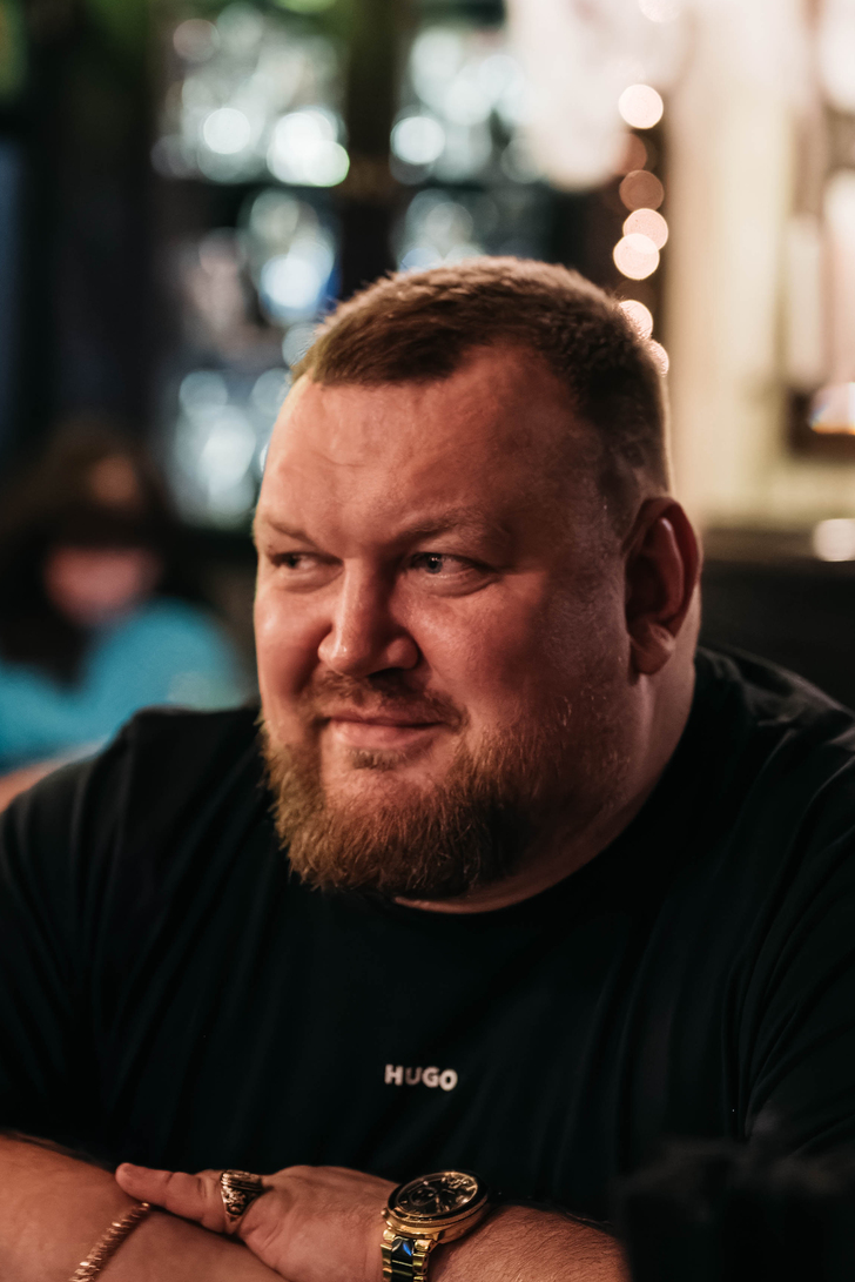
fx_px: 3133
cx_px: 302
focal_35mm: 88
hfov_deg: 15.5
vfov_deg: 23.1
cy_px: 550
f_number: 2
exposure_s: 1/200
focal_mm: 50
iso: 5000
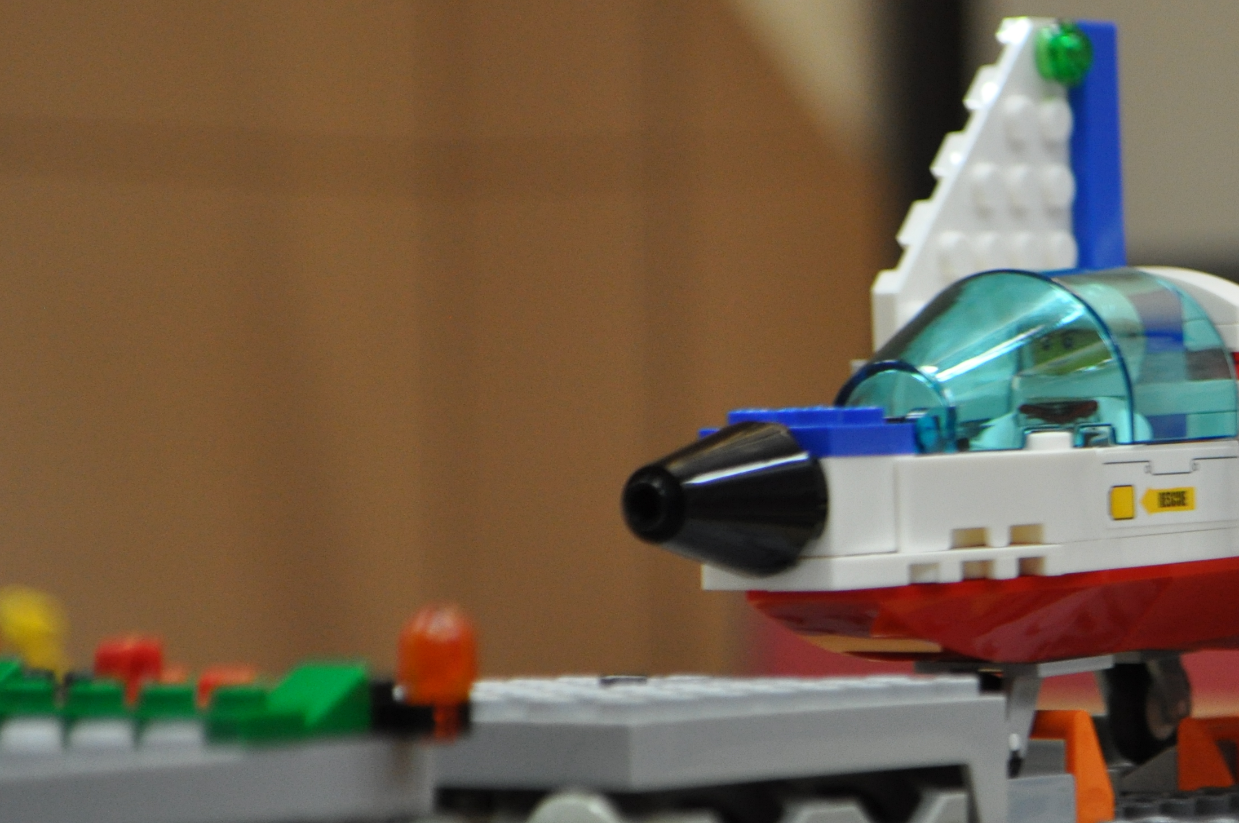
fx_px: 5534
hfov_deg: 12.7
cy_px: 537
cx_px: 1153
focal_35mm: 161
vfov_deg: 8.5
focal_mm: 55
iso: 800
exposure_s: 1/40
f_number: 5.6
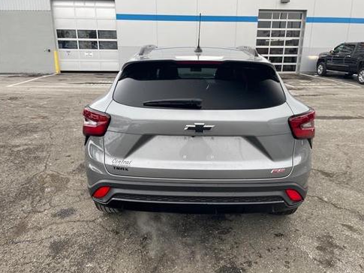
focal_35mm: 27
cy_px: 134
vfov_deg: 51.4
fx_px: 284
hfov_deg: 65.3
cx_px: 185
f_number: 1.6
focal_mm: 4.2
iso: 50
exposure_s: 1/121
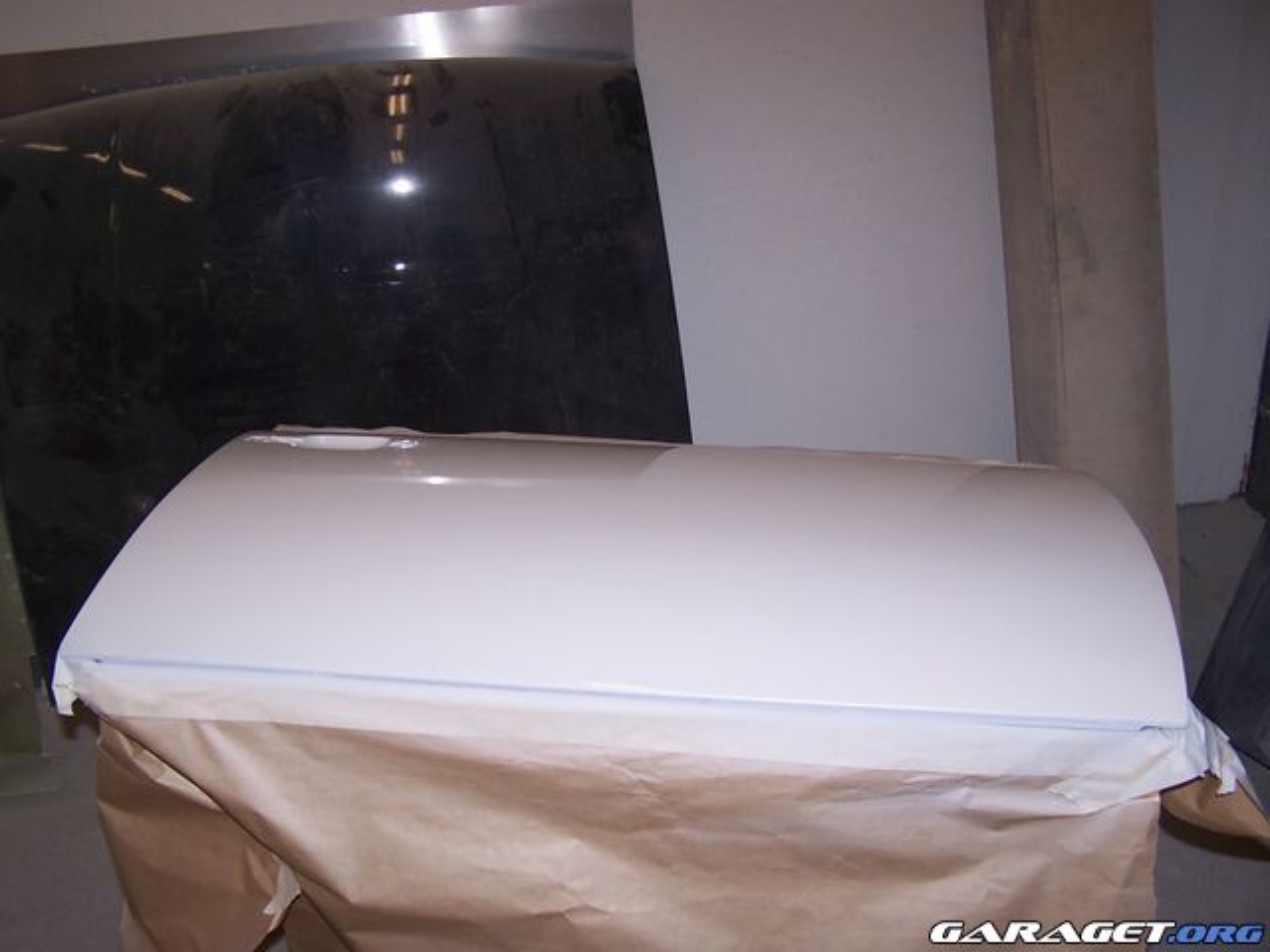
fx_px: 1394
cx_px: 635
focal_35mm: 38
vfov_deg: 37.7
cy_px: 476
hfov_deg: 49.0
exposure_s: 1/60
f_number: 2.8
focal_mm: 6.3
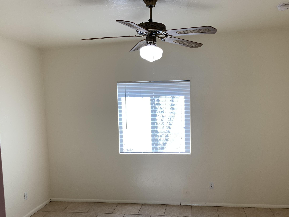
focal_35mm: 32
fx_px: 267
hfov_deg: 56.7
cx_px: 160
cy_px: 132
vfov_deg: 43.9
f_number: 1.8
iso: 40
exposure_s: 1/120
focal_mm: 4.25
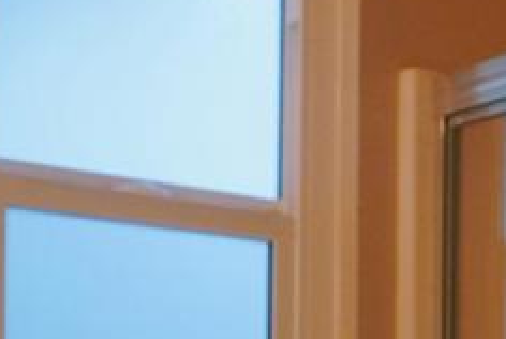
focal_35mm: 104
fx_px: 1464
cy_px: 531
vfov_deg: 12.5
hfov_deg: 18.5
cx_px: 626
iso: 2500
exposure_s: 1/160
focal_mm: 16
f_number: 4
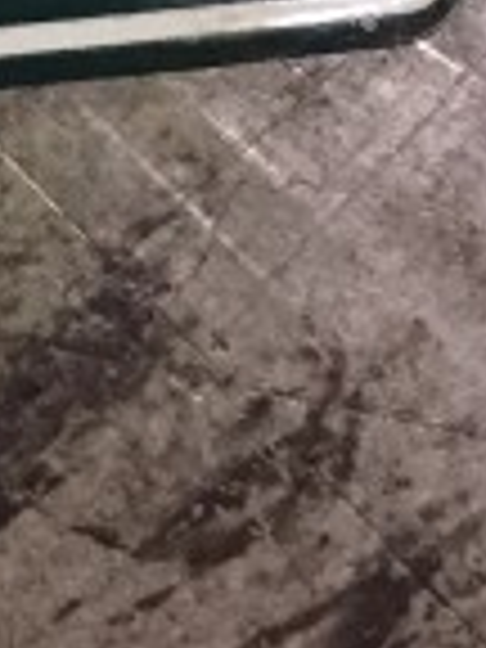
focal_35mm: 172
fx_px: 3220
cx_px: -770
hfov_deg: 7.9
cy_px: -808
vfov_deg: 10.2
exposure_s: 1/30
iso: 250
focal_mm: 4.15
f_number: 2.2
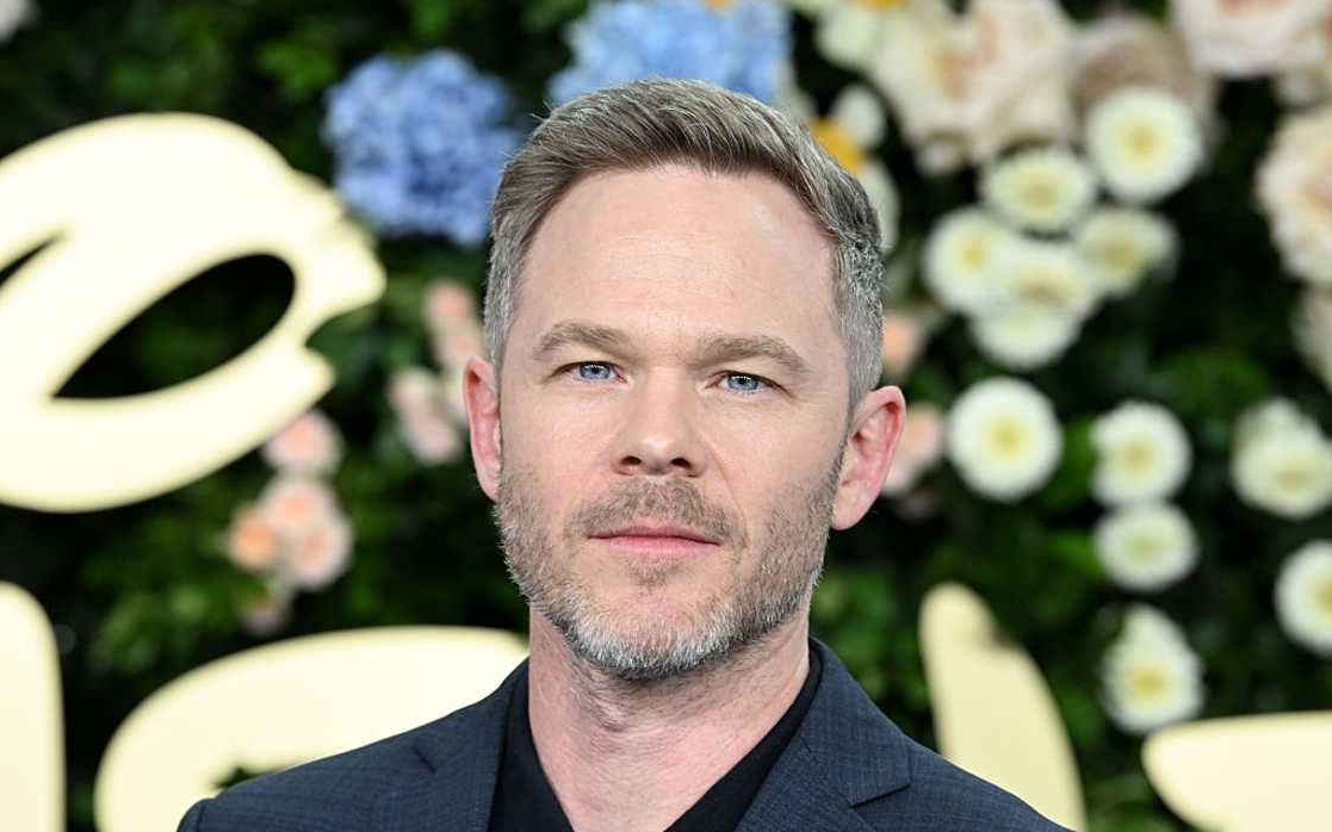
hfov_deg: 11.4
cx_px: 667
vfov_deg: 7.1
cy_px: 438
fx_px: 6679
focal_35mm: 184
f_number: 6.3
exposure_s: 1/160
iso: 1250
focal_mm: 180
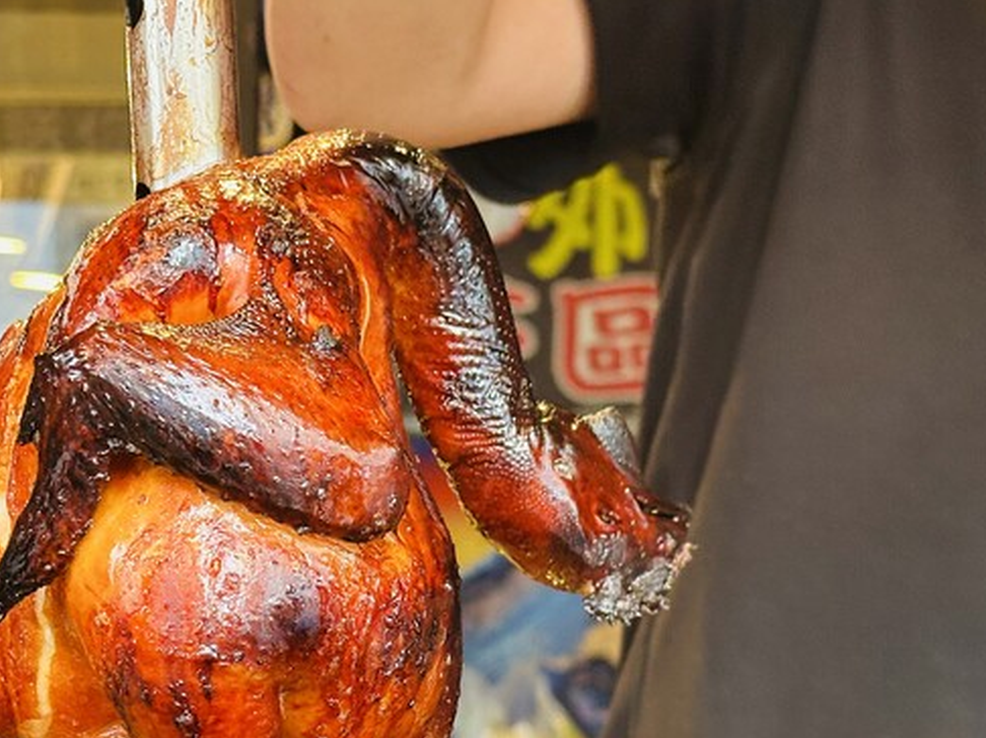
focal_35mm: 84
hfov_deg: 23.1
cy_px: 510
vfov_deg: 17.5
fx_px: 2391
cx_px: 256
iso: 250
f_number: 1.78
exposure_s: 1/40
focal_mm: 6.86
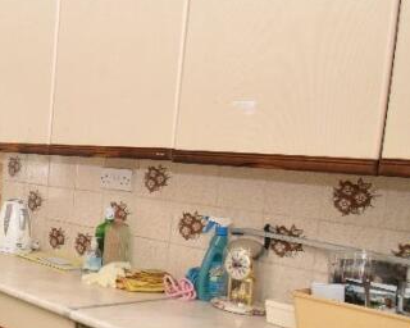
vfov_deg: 33.3
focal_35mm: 45
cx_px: -187
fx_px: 546
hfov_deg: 28.6
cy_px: 203
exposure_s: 1/125
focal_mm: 10
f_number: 4.5
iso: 1100
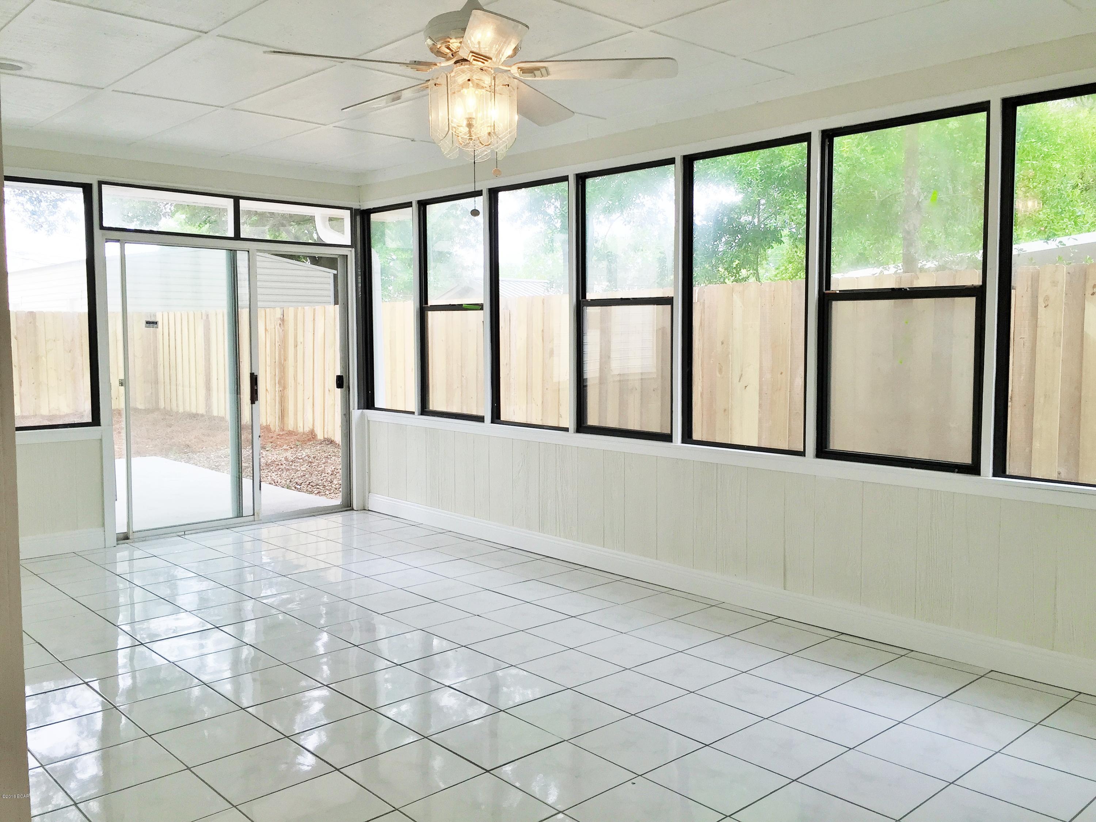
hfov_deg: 61.7
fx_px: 918
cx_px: 548
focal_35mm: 29
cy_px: 411
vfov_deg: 48.2
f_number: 2.2
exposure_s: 1/120
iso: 50
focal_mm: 4.15
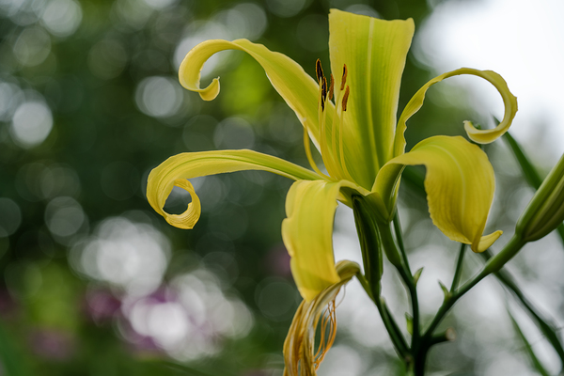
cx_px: 282
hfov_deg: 22.6
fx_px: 1410
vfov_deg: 15.2
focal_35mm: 90
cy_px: 188
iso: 100
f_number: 5.6
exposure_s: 1/250
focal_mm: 90
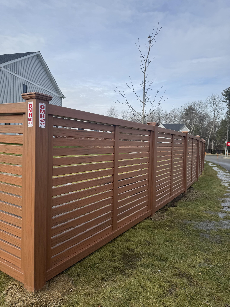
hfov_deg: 56.8
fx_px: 213
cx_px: 115
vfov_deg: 71.6
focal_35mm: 24
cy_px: 154
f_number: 1.78
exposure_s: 1/3247
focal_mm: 6.76
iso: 80
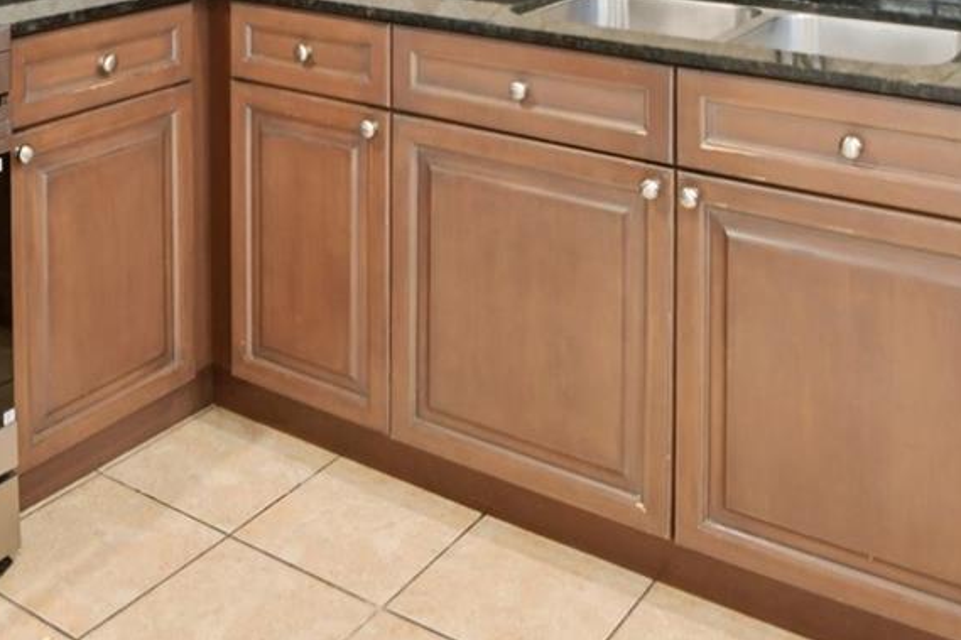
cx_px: 441
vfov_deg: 25.3
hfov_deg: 43.6
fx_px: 1201
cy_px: -213
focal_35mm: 45
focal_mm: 16
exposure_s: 1/1.67
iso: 400
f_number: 8
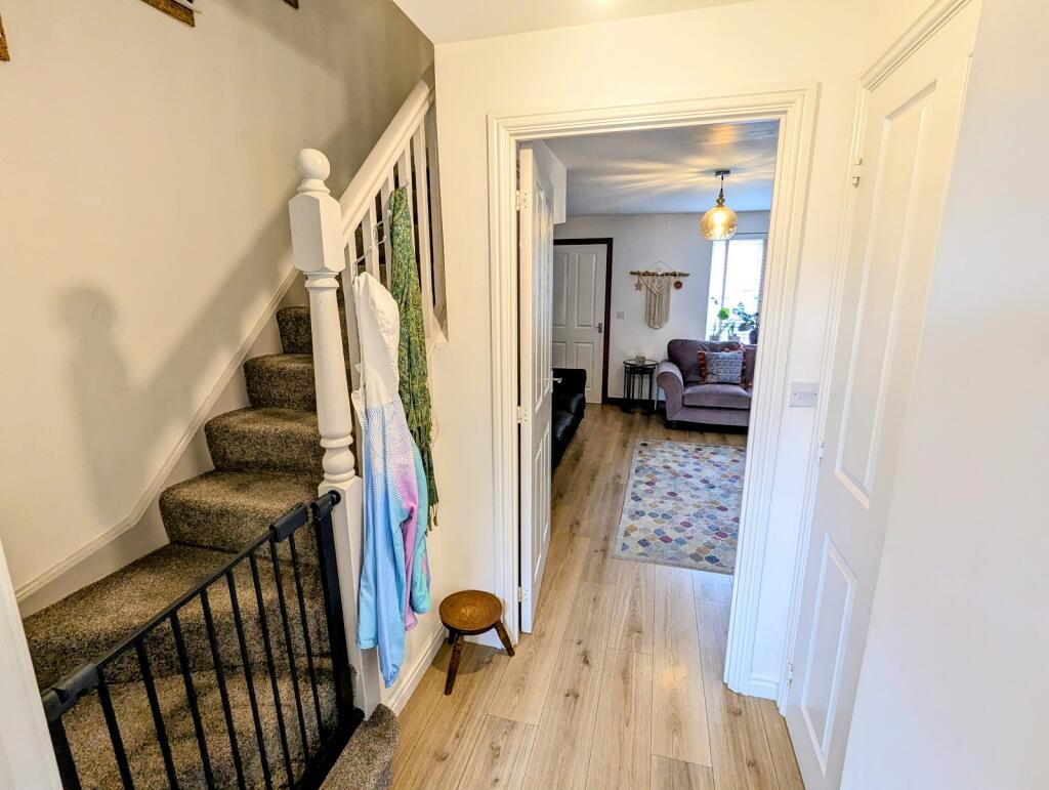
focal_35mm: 16
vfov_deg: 78.2
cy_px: 395
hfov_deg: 94.4
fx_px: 486
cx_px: 524
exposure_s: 1/66.5
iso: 416
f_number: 2.2
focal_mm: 2.35
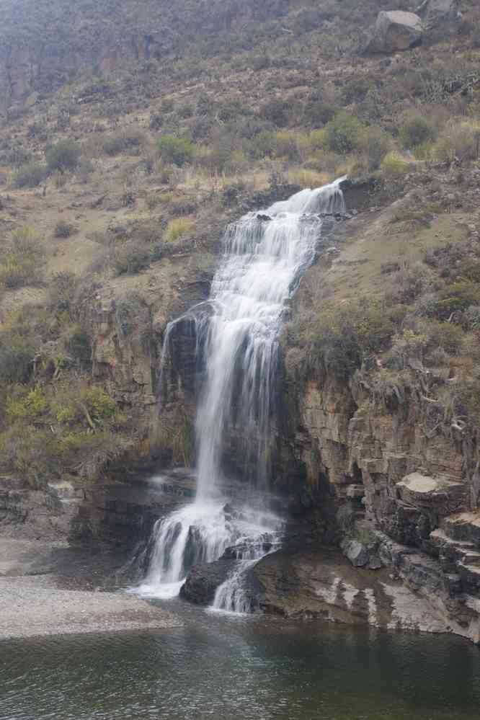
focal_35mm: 68
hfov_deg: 20.2
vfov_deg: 29.9
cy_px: 360
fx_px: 1350
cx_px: 240
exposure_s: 1/10
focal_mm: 45
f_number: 6.3
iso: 100
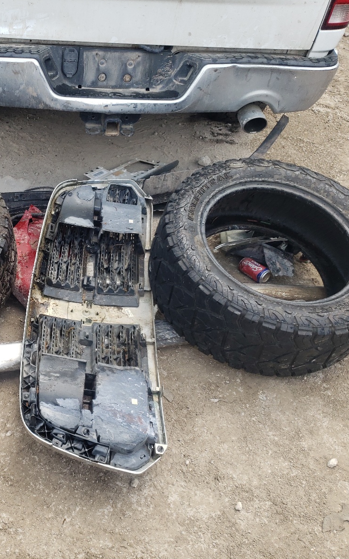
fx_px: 563
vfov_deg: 52.7
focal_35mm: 37
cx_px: 46
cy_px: 279
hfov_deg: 33.0
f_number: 1.5
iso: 50
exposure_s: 1/435
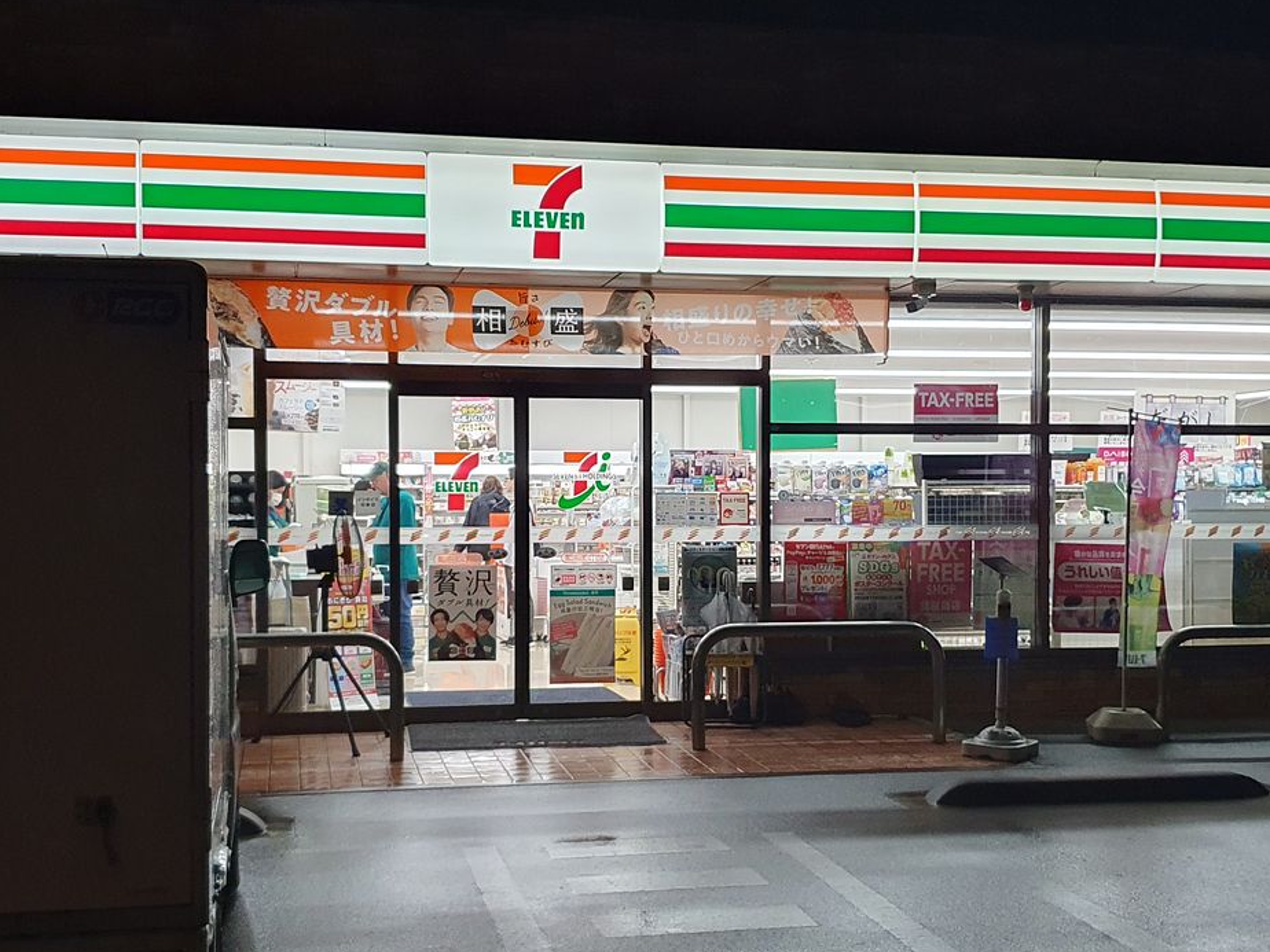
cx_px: 680
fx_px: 1651
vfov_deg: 32.2
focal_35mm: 45
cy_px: 508
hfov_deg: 42.1
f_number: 1.5
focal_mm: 4.32
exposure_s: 1/120
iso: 200
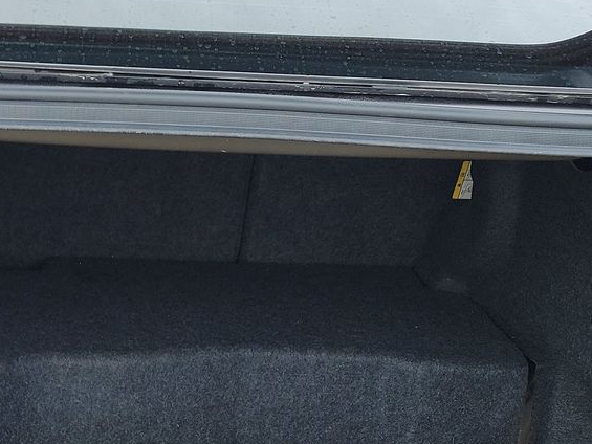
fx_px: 1163
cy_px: 482
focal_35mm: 68
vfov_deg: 20.7
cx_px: 111
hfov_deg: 27.9
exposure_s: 1/167
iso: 50
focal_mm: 6.7
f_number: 1.8
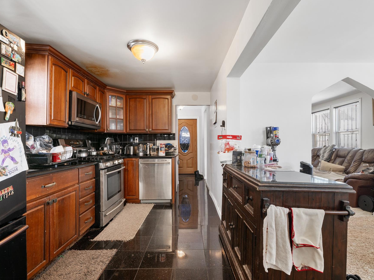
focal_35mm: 17
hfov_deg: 91.0
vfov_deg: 74.7
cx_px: 191
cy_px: 144
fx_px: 184
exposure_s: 1/4
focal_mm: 15
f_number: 8
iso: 500
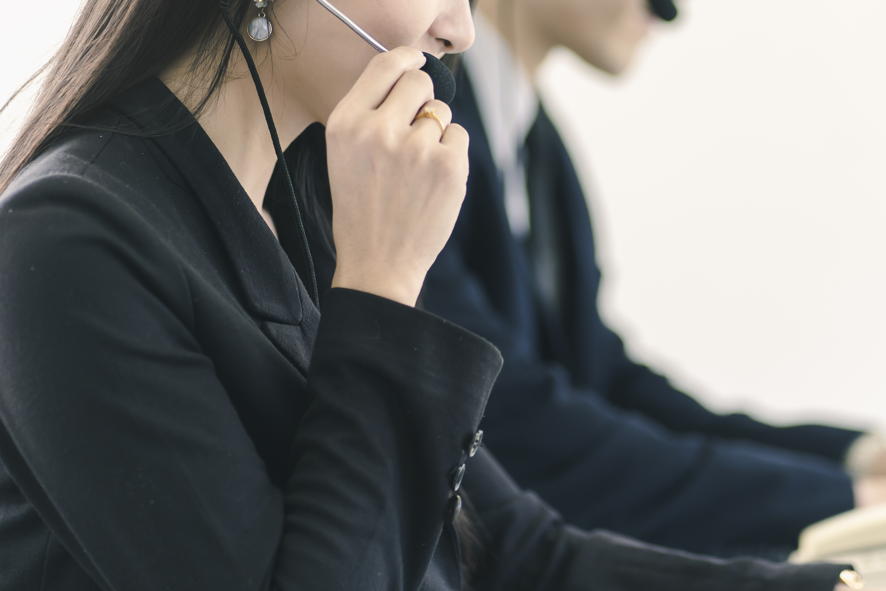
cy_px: 176
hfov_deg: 13.5
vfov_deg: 9.0
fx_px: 3741
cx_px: 646
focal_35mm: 152
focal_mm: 85
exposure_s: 1/250
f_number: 1.8
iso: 100
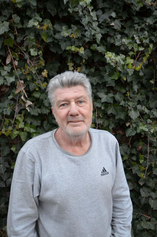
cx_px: 78
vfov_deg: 57.3
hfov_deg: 39.8
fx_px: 217
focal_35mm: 33
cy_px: 118
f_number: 4
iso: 1250
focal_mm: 22
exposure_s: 1/30
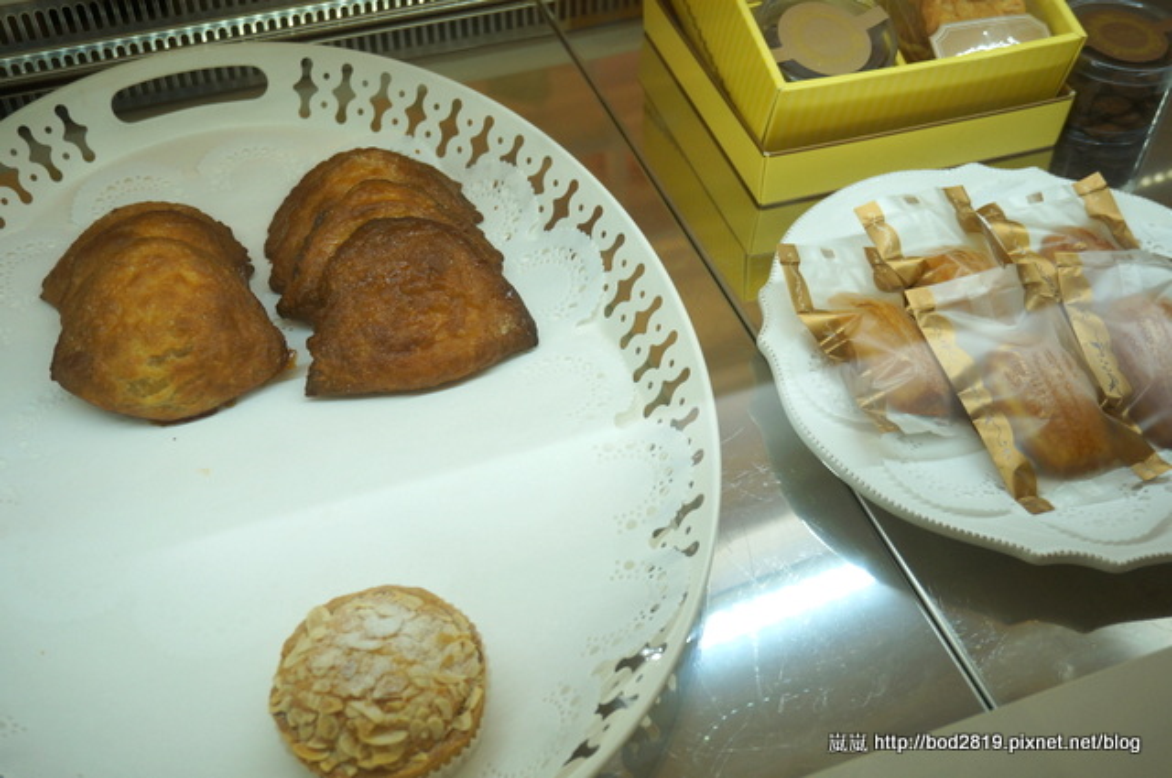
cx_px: 586
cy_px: 389
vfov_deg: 34.1
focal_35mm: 39
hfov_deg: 49.6
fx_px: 1268
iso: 250
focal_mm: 26
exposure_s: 1/160
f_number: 4.5
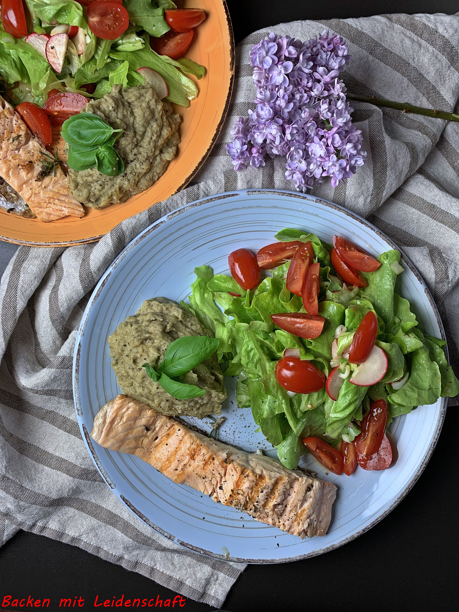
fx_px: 477
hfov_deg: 51.3
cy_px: 298
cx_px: 236
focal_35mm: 27
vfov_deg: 65.3
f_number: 1.8
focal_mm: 4.25
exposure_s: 1/100
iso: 50
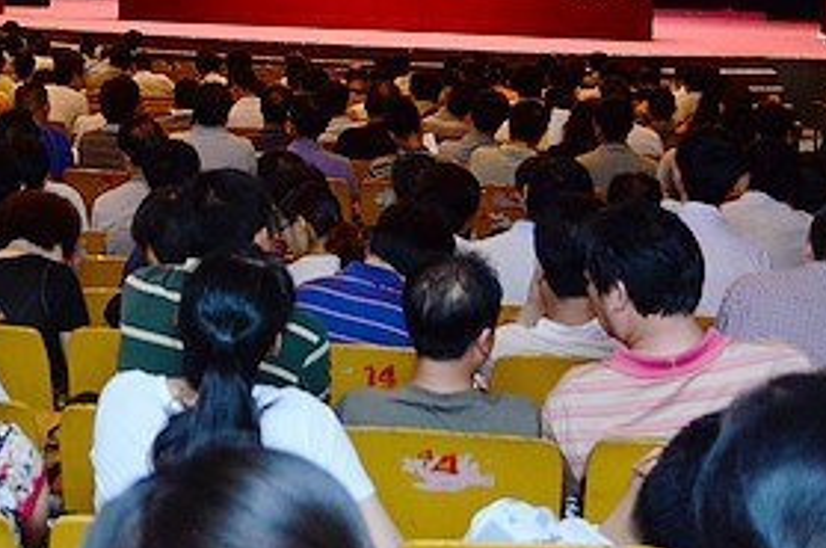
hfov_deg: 28.1
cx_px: 216
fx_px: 1626
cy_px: 7
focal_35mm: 71
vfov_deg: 18.6
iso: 2500
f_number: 4
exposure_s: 1/80
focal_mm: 22
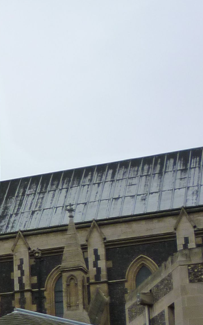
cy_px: 256
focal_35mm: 107
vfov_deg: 19.3
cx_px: -218
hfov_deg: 11.0
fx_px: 947
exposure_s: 1/400
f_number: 3.3
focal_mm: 5.2
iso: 125
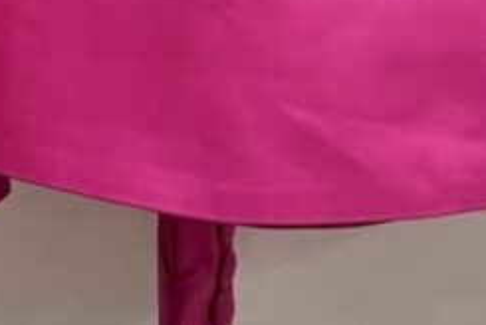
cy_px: -413
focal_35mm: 144
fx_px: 1946
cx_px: 119
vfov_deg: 8.8
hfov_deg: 14.2
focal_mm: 5.7
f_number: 1.5
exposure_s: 1/60
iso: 100
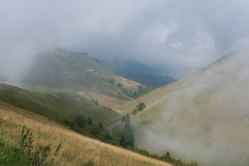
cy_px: 83
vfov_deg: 41.1
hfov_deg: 58.7
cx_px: 124
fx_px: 221
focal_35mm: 32
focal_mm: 21.2
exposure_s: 1/280
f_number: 16
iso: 400
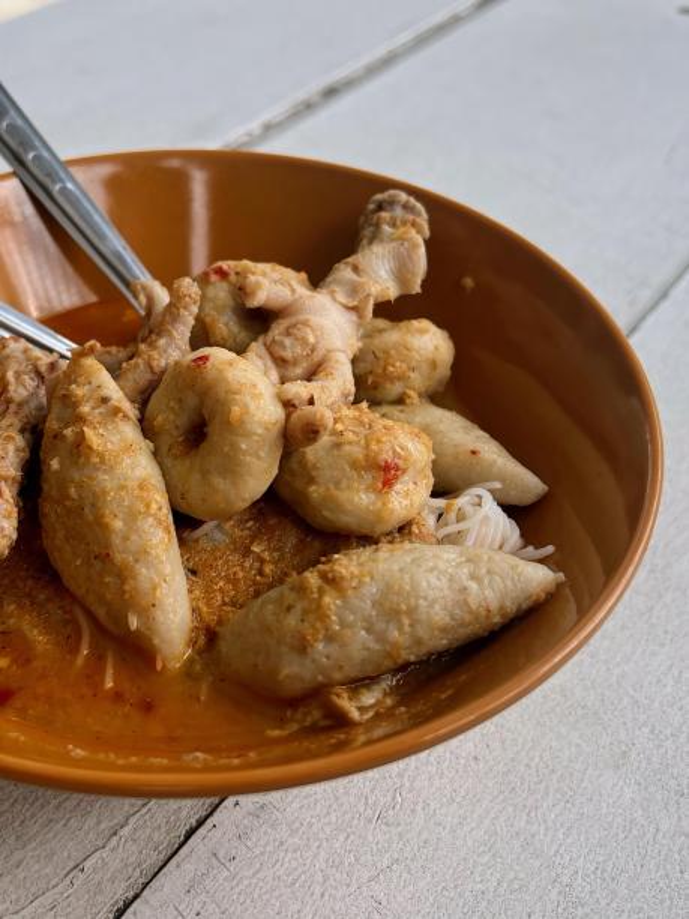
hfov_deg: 53.1
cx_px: 344
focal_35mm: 26
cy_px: 460
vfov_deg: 67.3
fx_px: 690
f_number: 1.5
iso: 50
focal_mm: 5.7
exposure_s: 1/1431
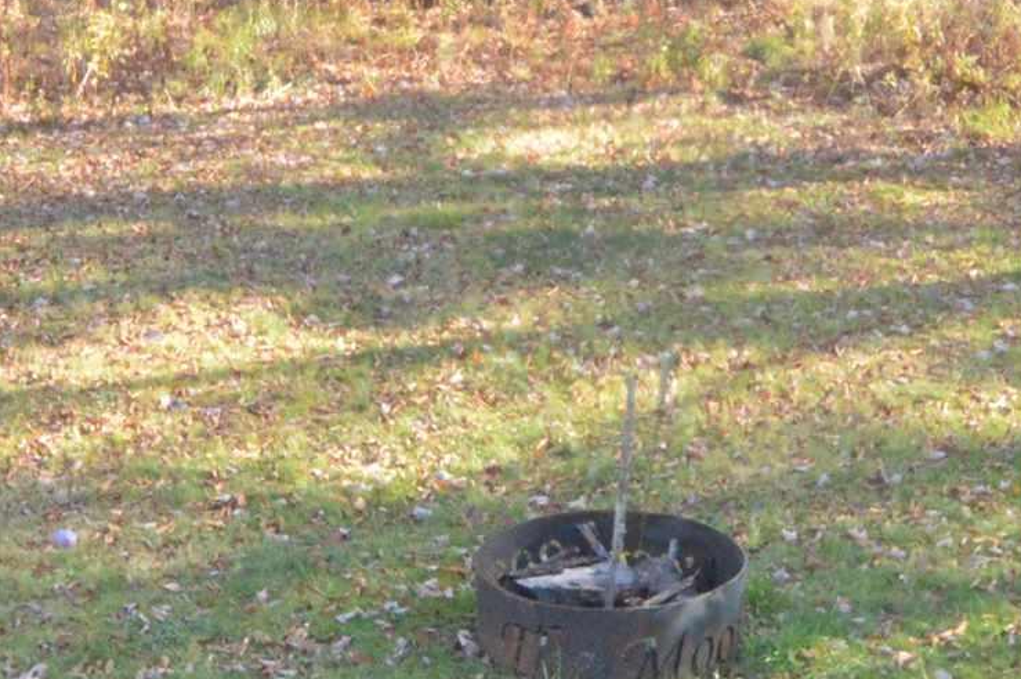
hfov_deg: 25.0
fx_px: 2297
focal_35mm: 81
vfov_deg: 16.7
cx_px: 616
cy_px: 188
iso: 1800
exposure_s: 1/60
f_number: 3.8
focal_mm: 13
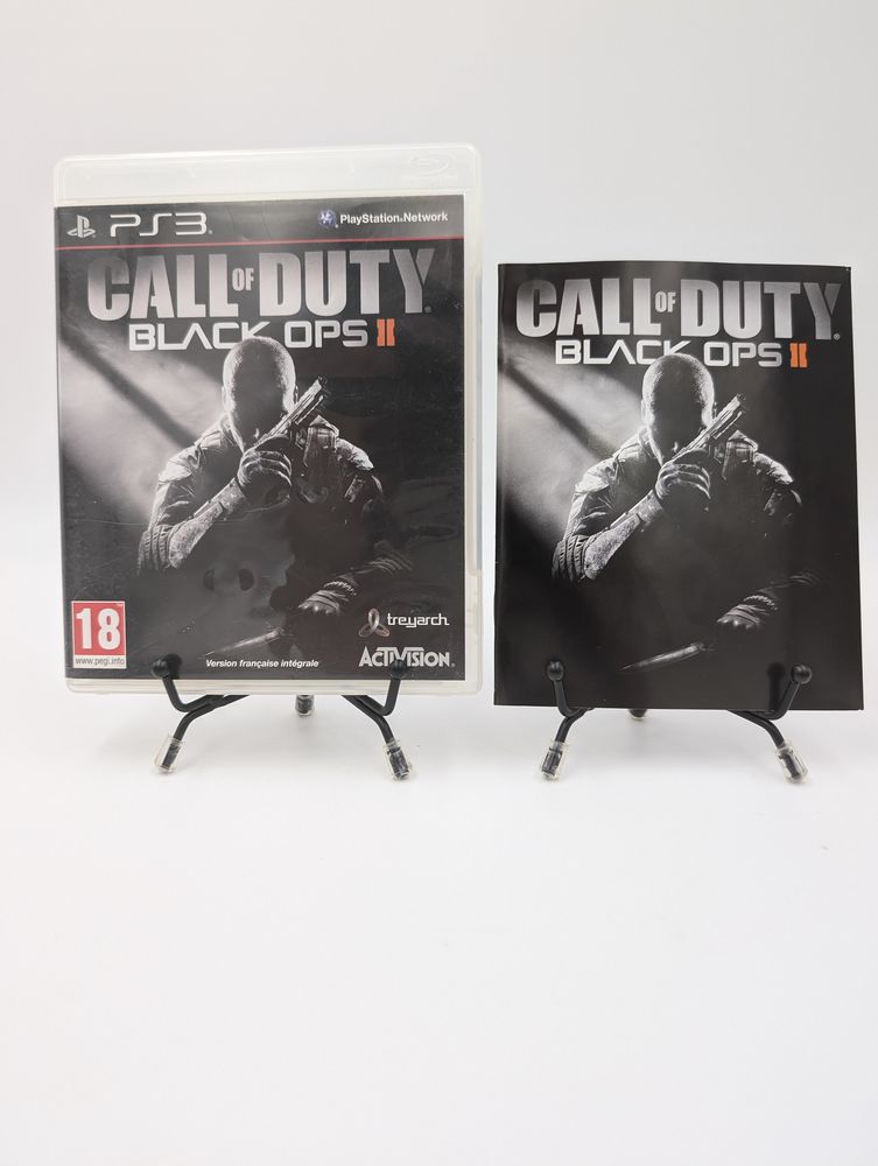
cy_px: 583
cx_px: 439
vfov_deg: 71.5
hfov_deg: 56.9
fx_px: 810
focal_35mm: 24
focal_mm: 6.9
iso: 77
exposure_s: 1/30.6
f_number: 1.68
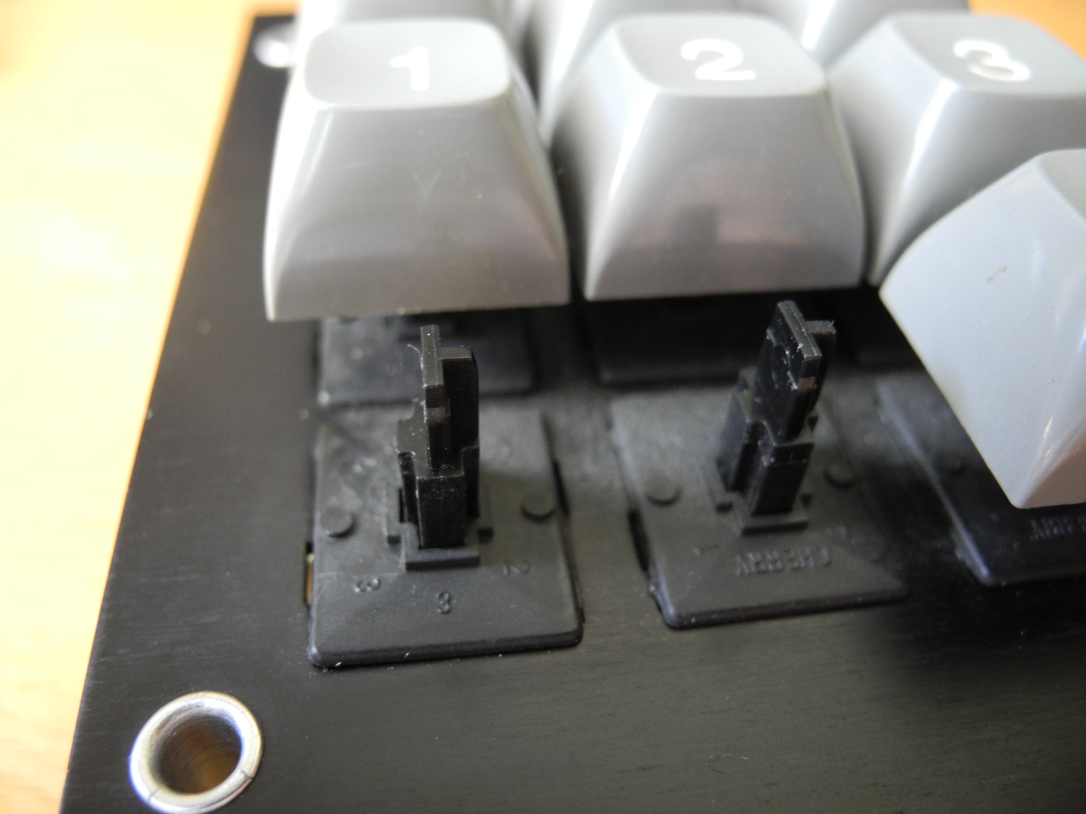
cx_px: 543
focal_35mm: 28
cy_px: 407
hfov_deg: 63.4
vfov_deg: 49.7
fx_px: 878
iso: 352
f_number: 2.8
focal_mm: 6
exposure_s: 1/20
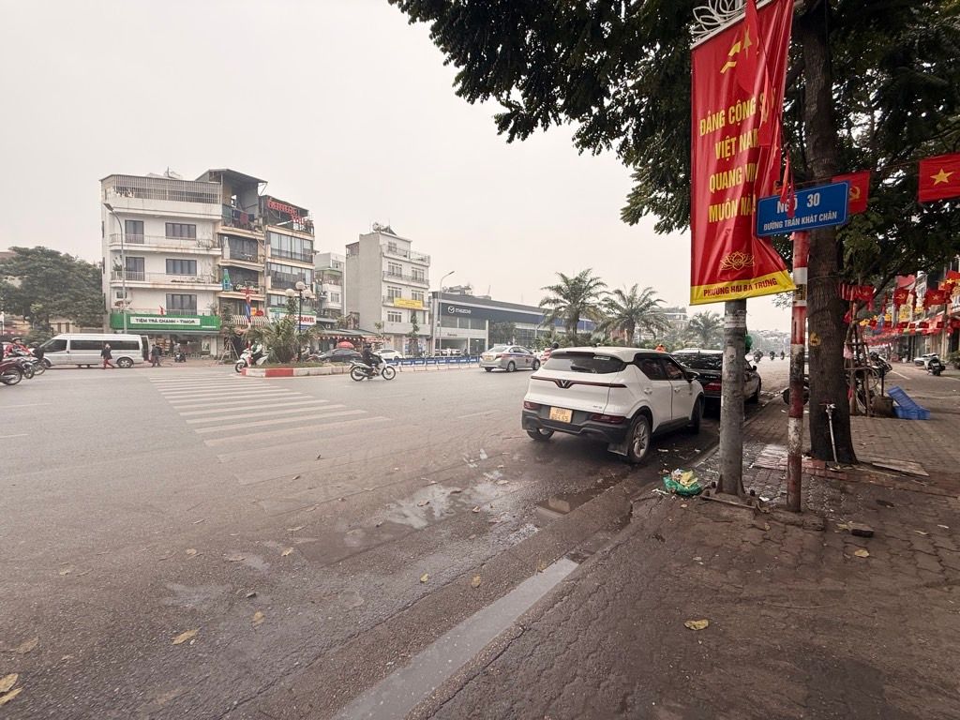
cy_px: 360
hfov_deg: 102.1
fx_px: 388
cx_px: 480
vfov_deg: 85.7
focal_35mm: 14
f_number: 2.2
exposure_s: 1/479
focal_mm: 2.22
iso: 50
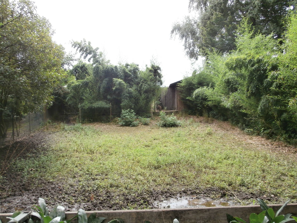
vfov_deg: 46.8
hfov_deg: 60.0
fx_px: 257
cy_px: 112
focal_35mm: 30
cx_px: 148
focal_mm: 5.36
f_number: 3.5
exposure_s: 1/200
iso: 100
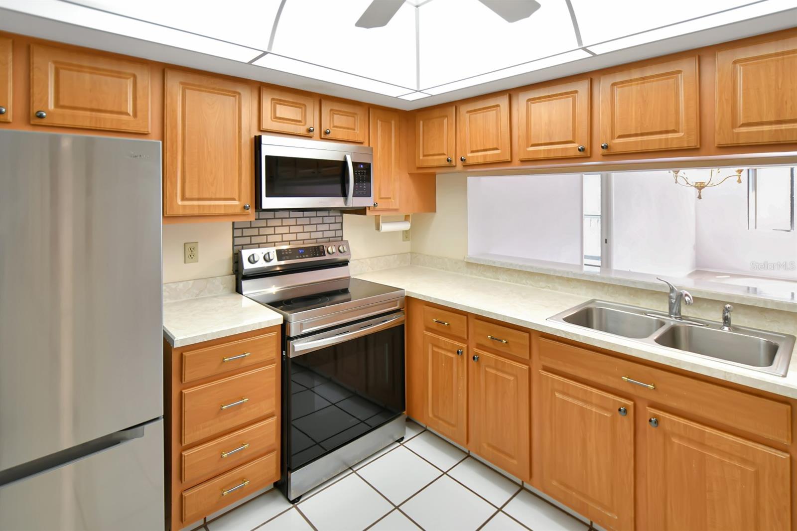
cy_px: 266
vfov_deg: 77.3
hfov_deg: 100.4
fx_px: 332
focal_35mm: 15
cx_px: 398
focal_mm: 10
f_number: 3.5
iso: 100
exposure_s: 1/5
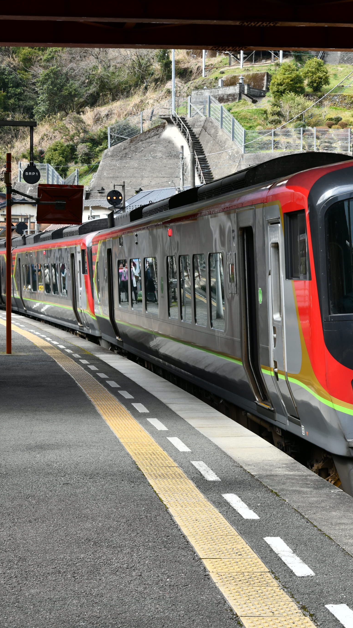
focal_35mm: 79
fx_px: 1315
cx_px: 380
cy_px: 314
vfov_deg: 26.9
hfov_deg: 14.9
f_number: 11
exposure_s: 1/60
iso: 160
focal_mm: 50
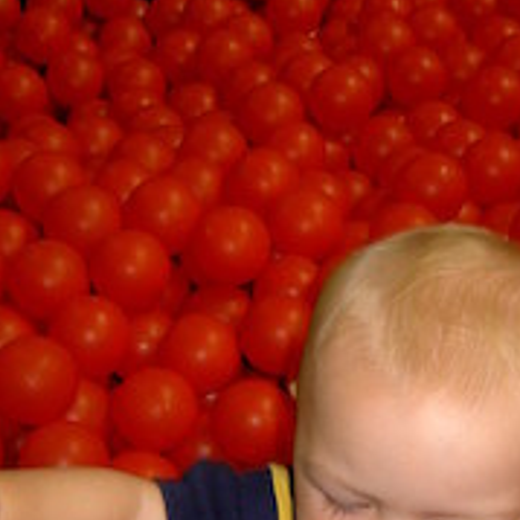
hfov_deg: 25.5
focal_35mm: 67
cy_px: 488
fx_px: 1139
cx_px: 363
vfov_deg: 24.8
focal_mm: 5.6
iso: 100
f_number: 2.8
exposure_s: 1/60
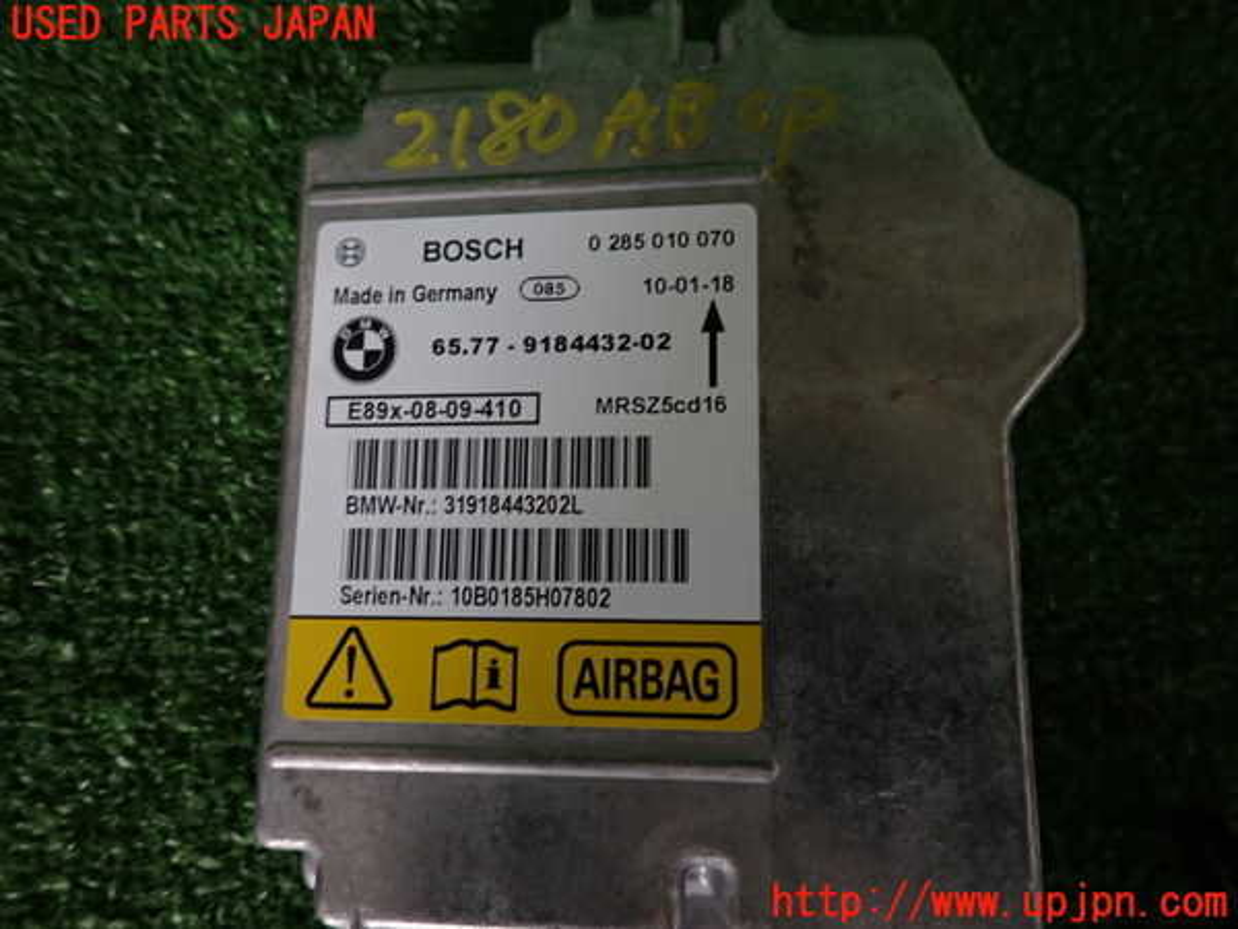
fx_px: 894
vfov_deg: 54.9
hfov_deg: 69.4
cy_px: 464
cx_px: 619
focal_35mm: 25
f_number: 2
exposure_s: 1/30
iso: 200
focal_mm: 4.5
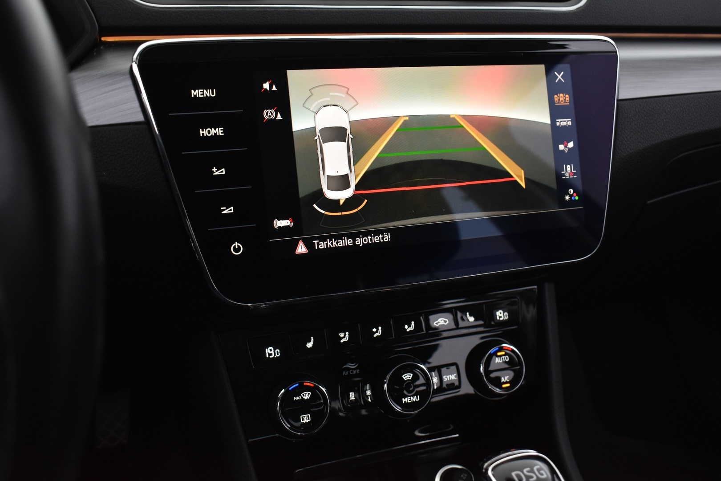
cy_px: 240
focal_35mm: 36
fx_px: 721
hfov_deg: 53.1
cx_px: 360
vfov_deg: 36.9
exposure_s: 1/15
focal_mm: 24
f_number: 5.6
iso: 1250
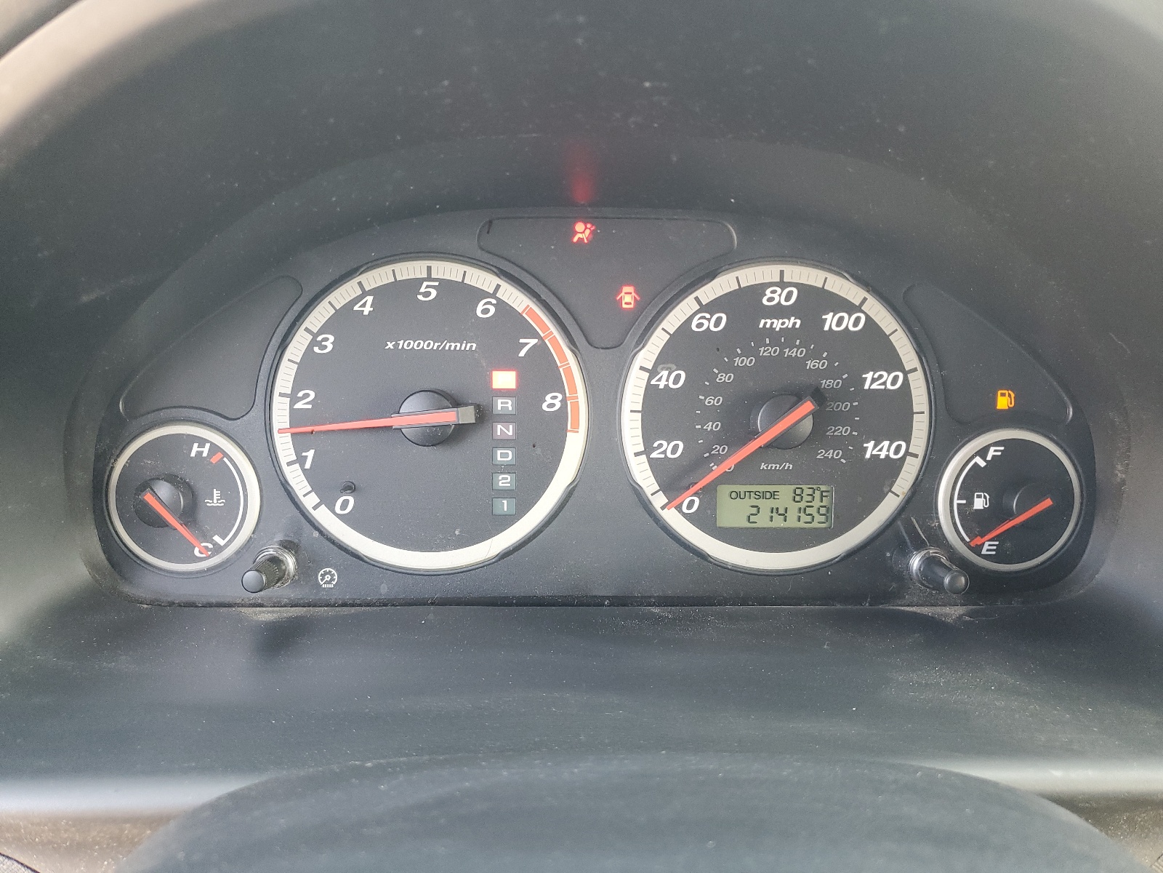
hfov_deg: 67.3
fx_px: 874
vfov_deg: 53.1
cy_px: 436
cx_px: 582
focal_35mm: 26
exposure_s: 1/60.2
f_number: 1.5
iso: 107
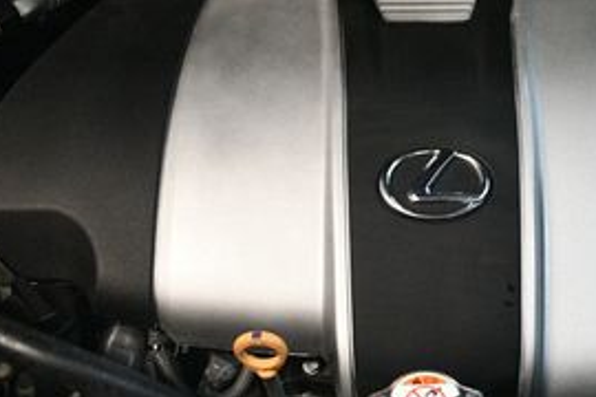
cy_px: 77
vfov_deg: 21.0
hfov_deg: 30.9
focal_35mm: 64
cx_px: 444
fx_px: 1059
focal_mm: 18
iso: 3200
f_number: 3.5
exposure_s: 1/100
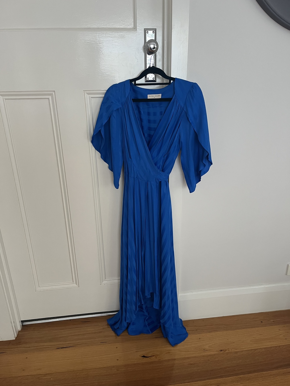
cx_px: 145
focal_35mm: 26
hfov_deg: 53.1
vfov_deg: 67.3
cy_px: 193
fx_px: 290
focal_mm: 5.1
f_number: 1.6
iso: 250
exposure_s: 1/60
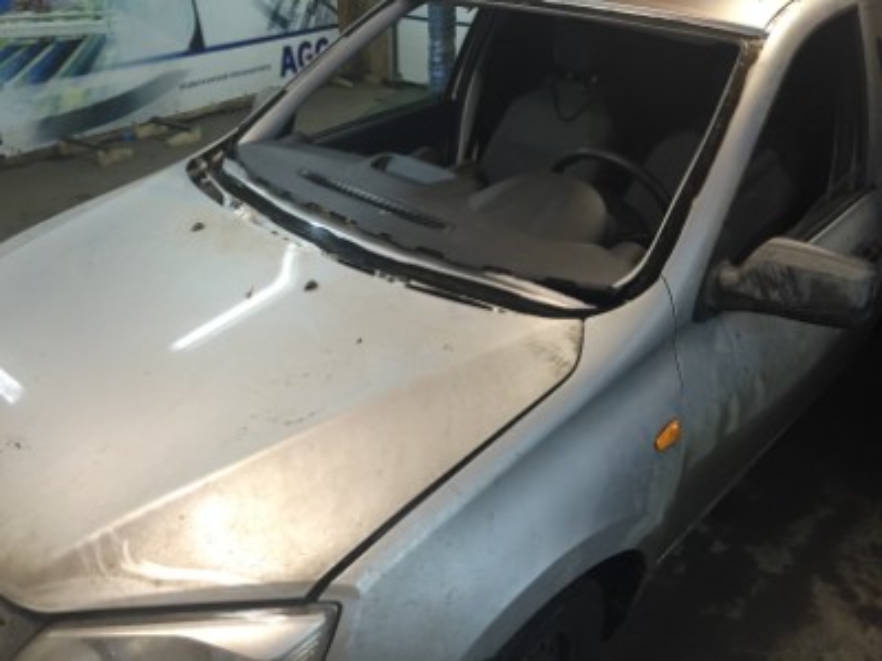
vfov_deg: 48.2
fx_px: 739
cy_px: 330
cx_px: 441
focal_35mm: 29
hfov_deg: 61.7
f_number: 2.2
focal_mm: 4.15
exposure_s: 1/33
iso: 160
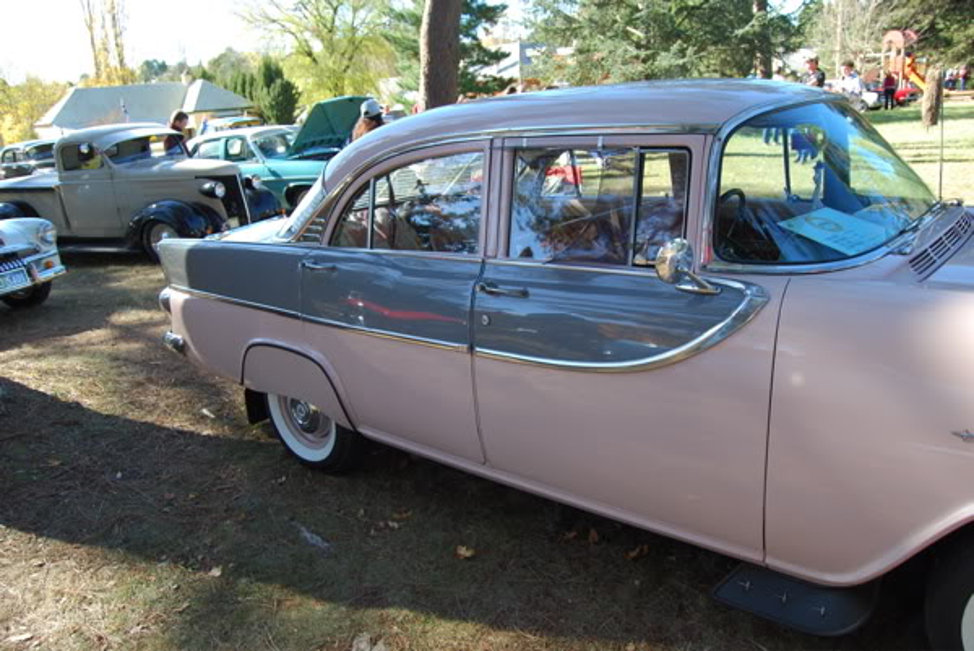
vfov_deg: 48.0
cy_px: 326
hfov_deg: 67.3
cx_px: 487
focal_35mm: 27
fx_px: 731
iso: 200
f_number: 5.6
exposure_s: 1/125
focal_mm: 18
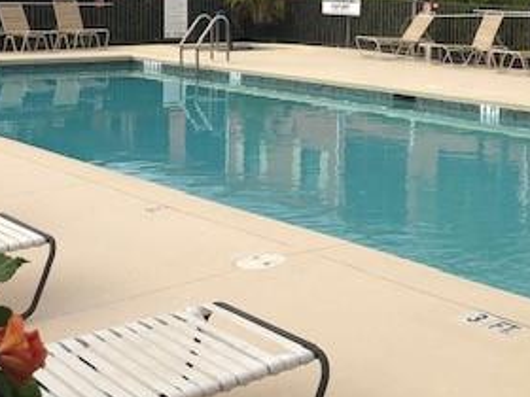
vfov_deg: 22.4
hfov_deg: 29.8
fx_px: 980
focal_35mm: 64
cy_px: 40
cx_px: 398
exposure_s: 1/1946
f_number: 1.8
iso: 20
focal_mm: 3.99
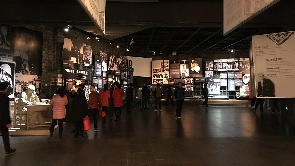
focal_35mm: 32
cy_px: 70
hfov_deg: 61.0
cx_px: 148
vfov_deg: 36.6
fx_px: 250
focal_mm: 4.15
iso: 200
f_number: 2.2
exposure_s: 1/4
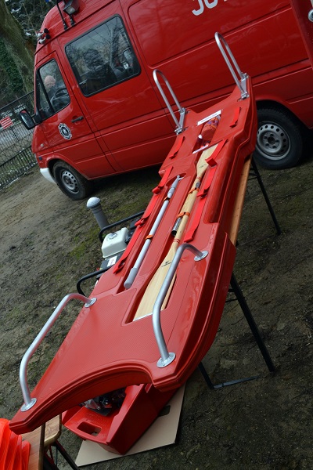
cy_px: 235
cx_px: 156
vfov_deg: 49.6
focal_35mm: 39
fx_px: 509
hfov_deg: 34.2
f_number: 5.6
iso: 320
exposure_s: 1/125
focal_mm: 26
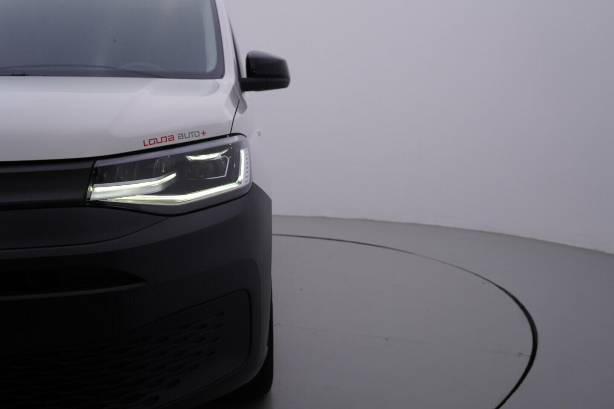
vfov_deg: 36.9
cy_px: 204
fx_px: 614
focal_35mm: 36
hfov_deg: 53.1
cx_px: 307
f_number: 5
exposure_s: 1/125
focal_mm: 24
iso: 125
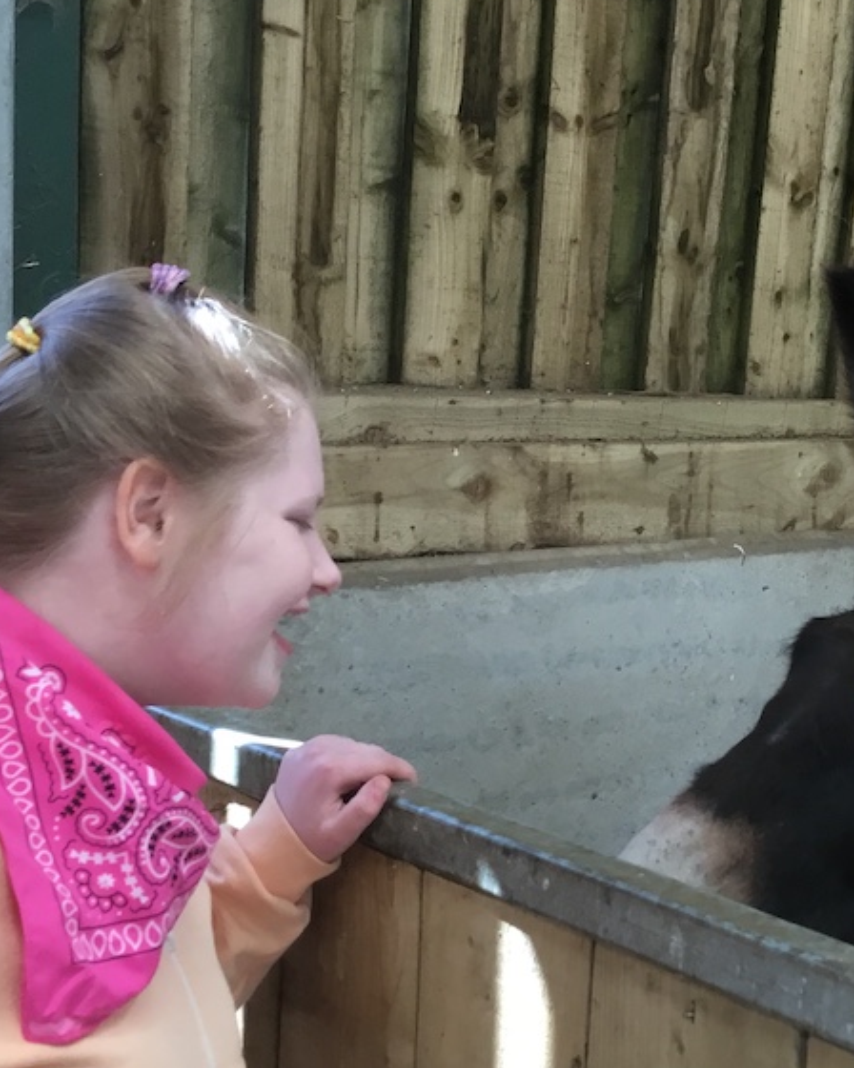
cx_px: 515
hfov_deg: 28.0
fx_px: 1706
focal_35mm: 54
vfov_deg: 34.7
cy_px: 565
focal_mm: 3.3
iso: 32
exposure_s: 1/33
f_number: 2.4
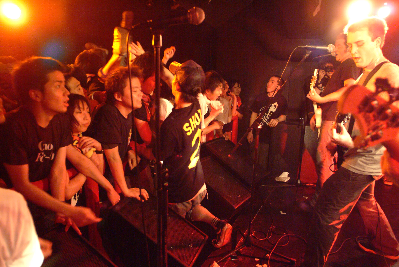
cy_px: 134
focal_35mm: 26
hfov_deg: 70.4
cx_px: 200
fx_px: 283
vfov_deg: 50.5
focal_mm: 17
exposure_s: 1/45
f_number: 2.8
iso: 1600
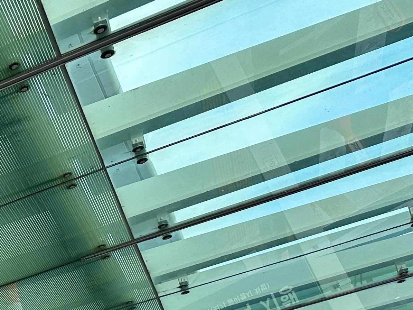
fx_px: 966
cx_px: -251
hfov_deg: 19.9
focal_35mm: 81
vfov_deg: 16.3
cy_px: 487
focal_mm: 6.86
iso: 64
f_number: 1.78
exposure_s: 1/215
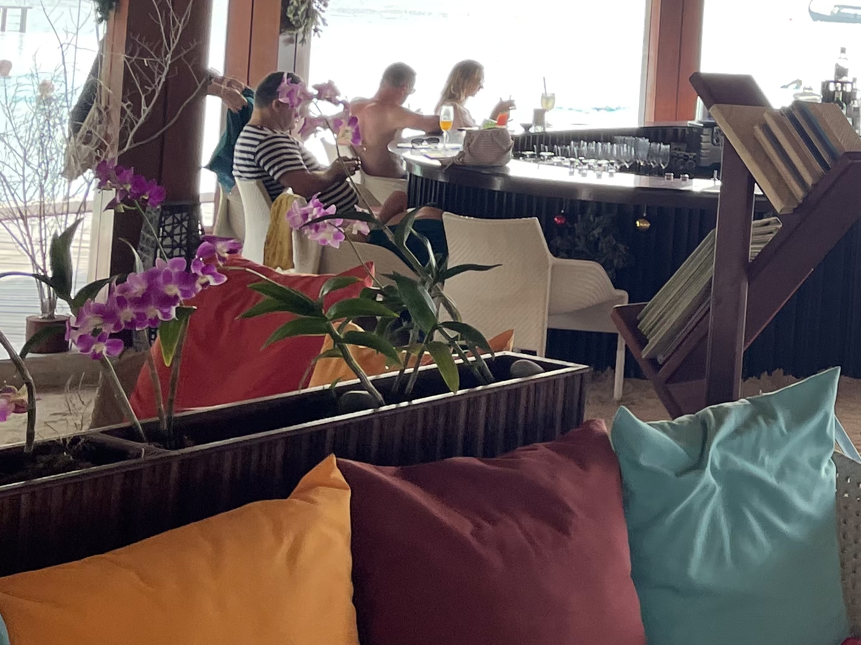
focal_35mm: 75
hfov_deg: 22.3
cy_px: -9
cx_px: 1217
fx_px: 1865
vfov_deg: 19.1
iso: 32
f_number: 1.6
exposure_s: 1/716
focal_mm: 4.2
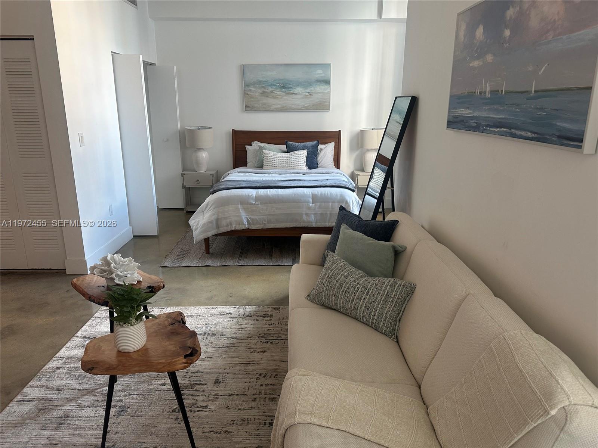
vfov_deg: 56.8
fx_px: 415
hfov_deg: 71.6
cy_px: 224
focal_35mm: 24
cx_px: 299
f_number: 1.78
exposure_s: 1/60
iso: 125
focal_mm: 6.86
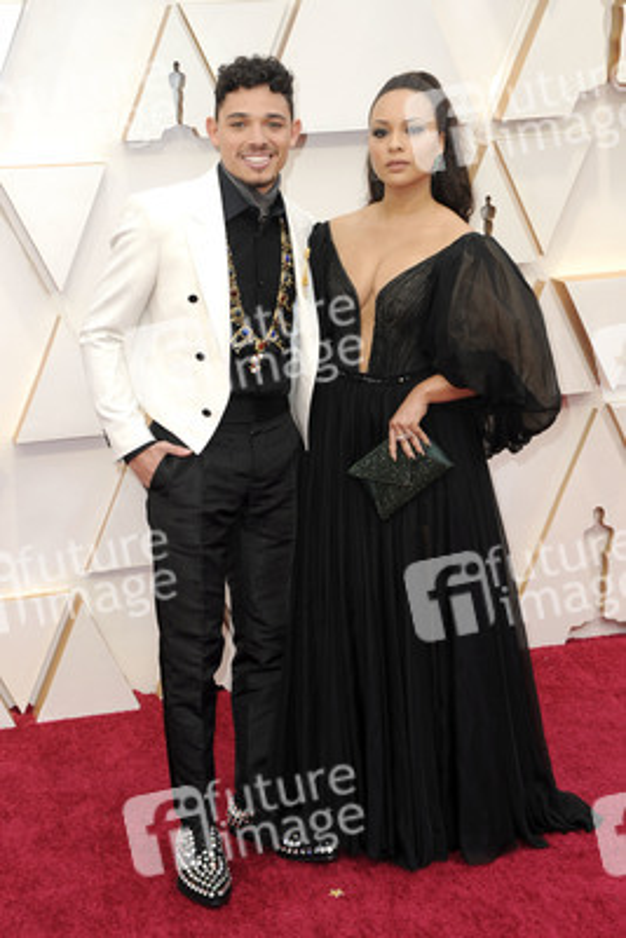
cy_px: 469
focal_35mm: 62
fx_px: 1616
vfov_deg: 32.4
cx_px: 313
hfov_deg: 21.9
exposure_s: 1/200
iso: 800
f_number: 7.1
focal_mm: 62
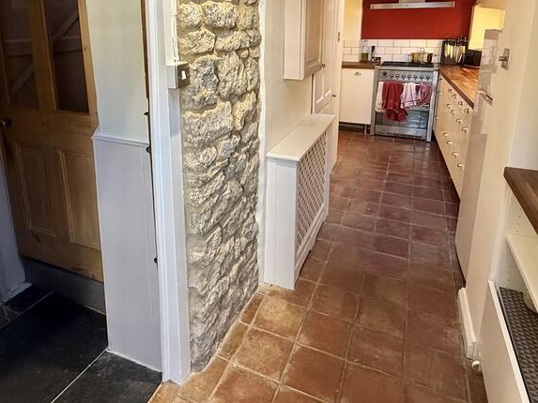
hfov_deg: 69.0
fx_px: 389
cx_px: 227
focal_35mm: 25
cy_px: 108
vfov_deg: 52.8
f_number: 2.2
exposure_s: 1/100
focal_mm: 2.22
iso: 200
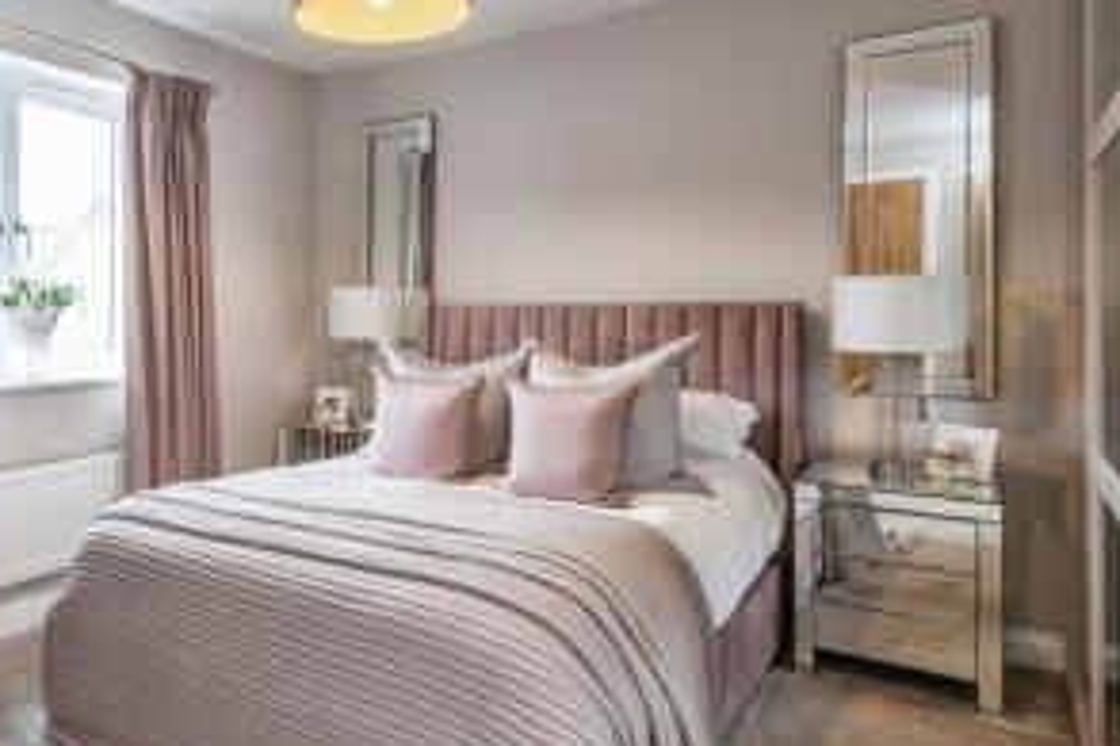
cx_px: 325
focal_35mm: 26
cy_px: 362
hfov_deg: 66.4
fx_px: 808
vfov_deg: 49.5
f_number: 8
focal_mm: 16
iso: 320
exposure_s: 1/8
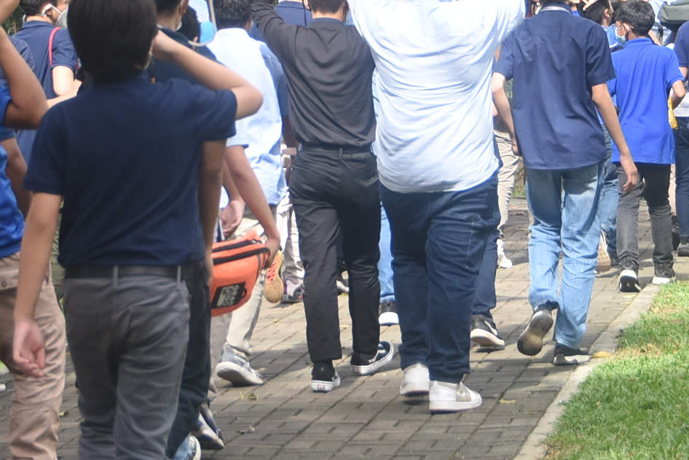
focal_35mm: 189
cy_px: -16
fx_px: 3620
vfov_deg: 7.2
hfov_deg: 10.9
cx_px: 205
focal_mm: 40
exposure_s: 1/500
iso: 500
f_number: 4.5
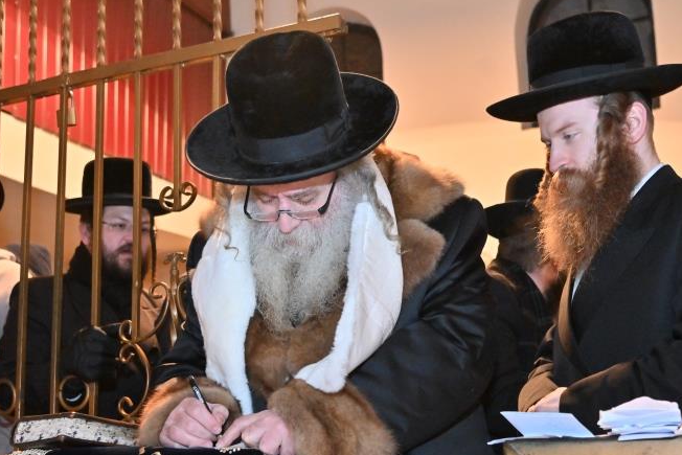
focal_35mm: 55
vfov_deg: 24.5
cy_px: 317
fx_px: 1042
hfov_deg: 36.2
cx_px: 341
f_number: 4
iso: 2500
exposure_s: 1/160
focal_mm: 35
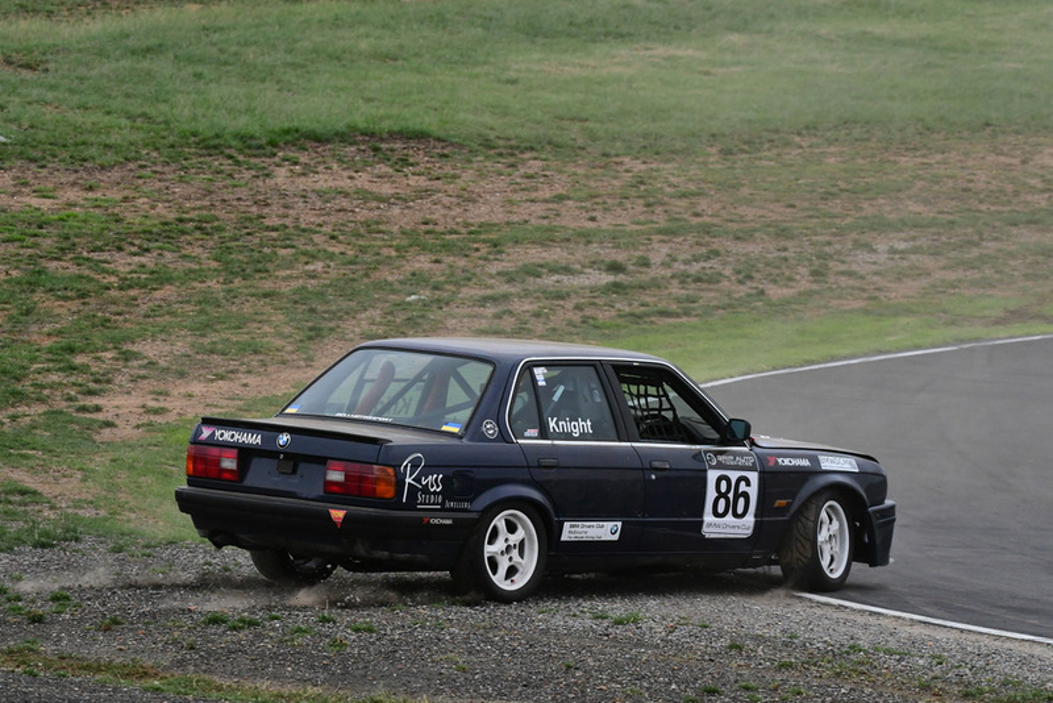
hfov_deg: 6.5
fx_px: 9217
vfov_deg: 4.4
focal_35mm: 315
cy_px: 352
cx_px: 526
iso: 2000
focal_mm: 210
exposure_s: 1/640
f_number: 10
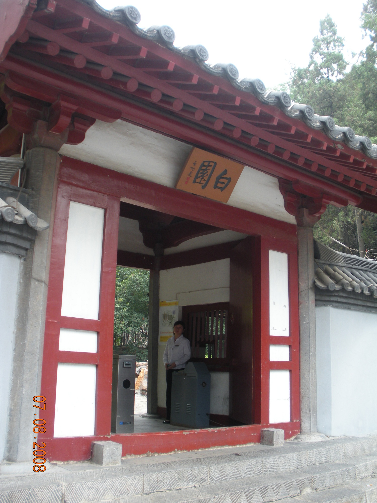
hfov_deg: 39.7
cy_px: 252
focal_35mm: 36
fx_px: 523
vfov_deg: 51.4
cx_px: 188
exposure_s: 1/99.3
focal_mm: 6.3
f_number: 3.5
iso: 64
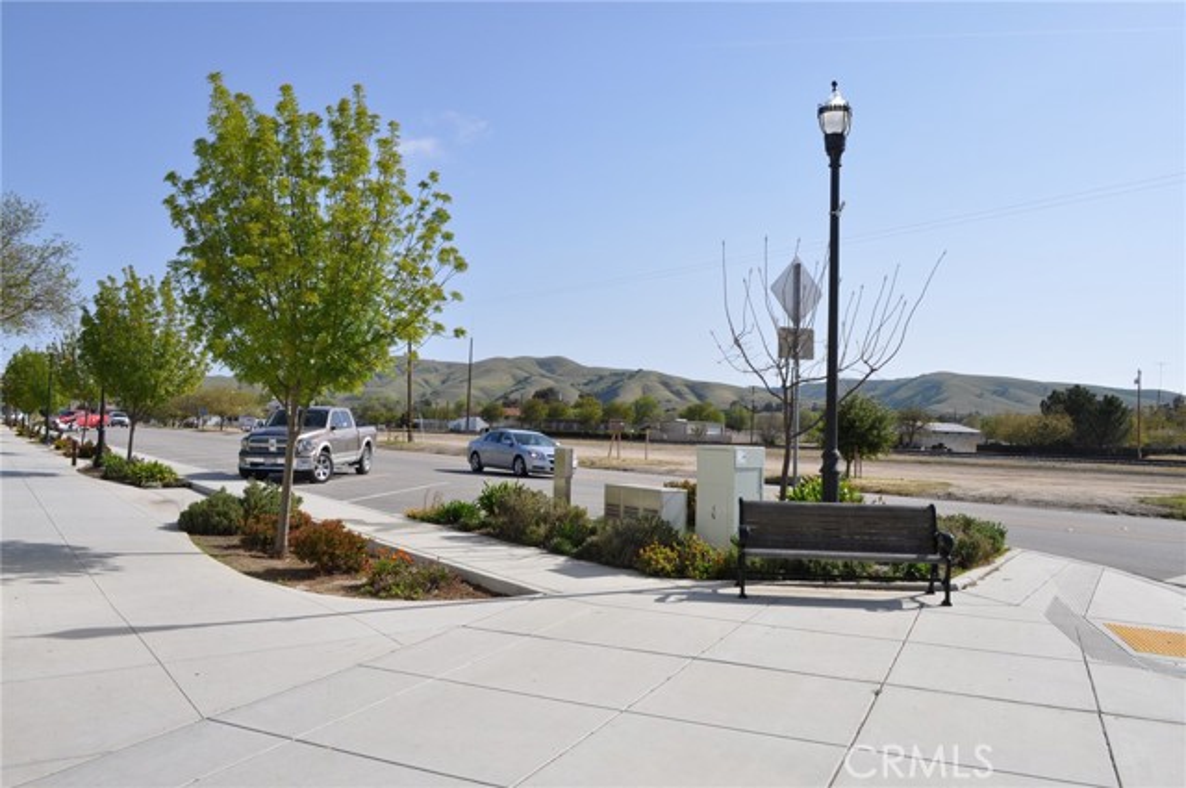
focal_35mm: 27
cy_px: 394
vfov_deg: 47.8
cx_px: 593
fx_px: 888
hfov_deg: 67.4
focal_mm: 18
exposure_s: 1/400
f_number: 10
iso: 200
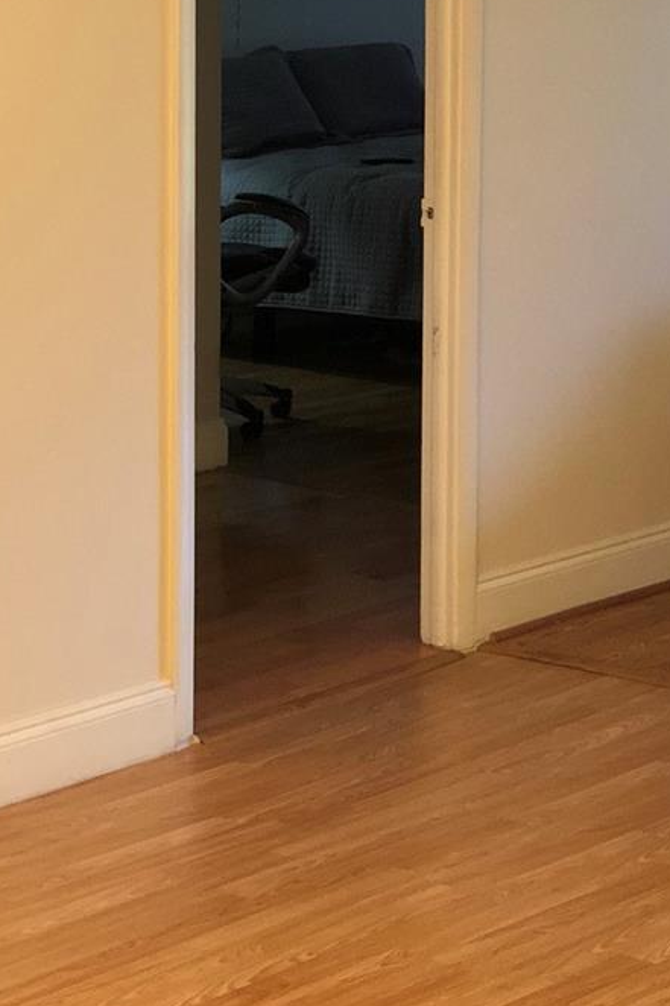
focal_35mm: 98
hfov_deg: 13.9
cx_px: 427
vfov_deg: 20.6
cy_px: 184
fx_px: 2737
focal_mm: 6
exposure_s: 1/24
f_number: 2.4
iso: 160
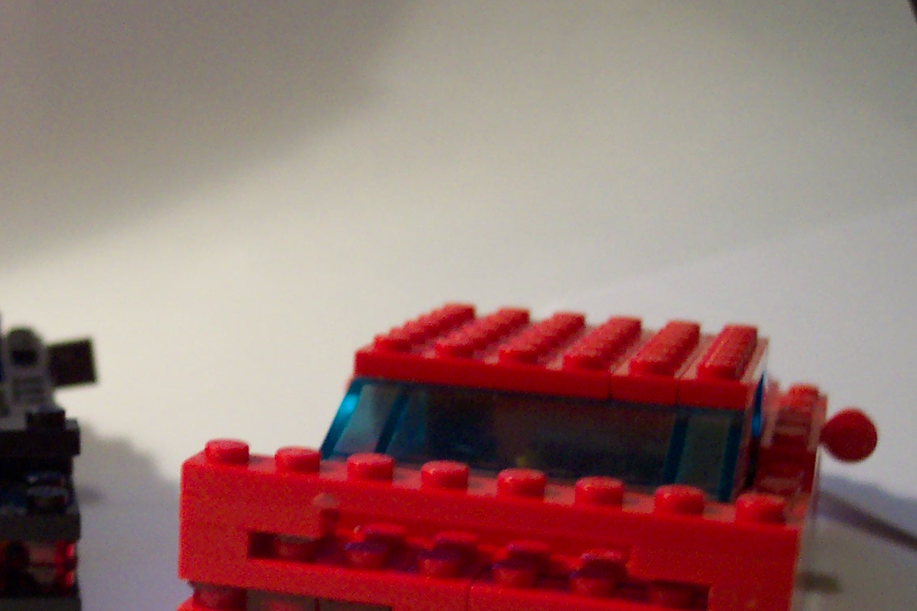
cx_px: 124
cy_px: 464
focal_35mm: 72
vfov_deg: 18.8
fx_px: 1834
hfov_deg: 27.3
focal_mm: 8
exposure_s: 1/20
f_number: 2.8
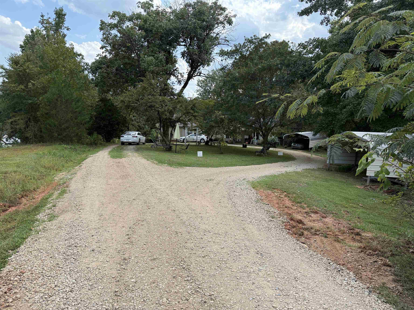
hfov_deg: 71.6
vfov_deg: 56.8
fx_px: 287
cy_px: 155
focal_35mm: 24
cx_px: 207
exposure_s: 1/2169
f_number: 1.78
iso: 100
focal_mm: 6.76
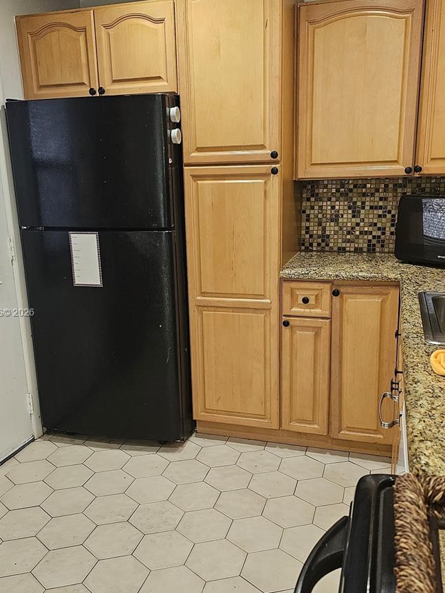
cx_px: 217
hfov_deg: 44.1
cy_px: 313
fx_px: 549
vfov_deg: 56.8
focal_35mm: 32
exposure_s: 1/120
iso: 320
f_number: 1.7
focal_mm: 6.3
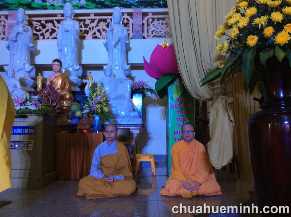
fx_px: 269
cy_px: 108
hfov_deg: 56.9
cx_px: 146
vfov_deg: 44.0
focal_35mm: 32
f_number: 2.4
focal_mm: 3.3
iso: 80
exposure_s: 1/25
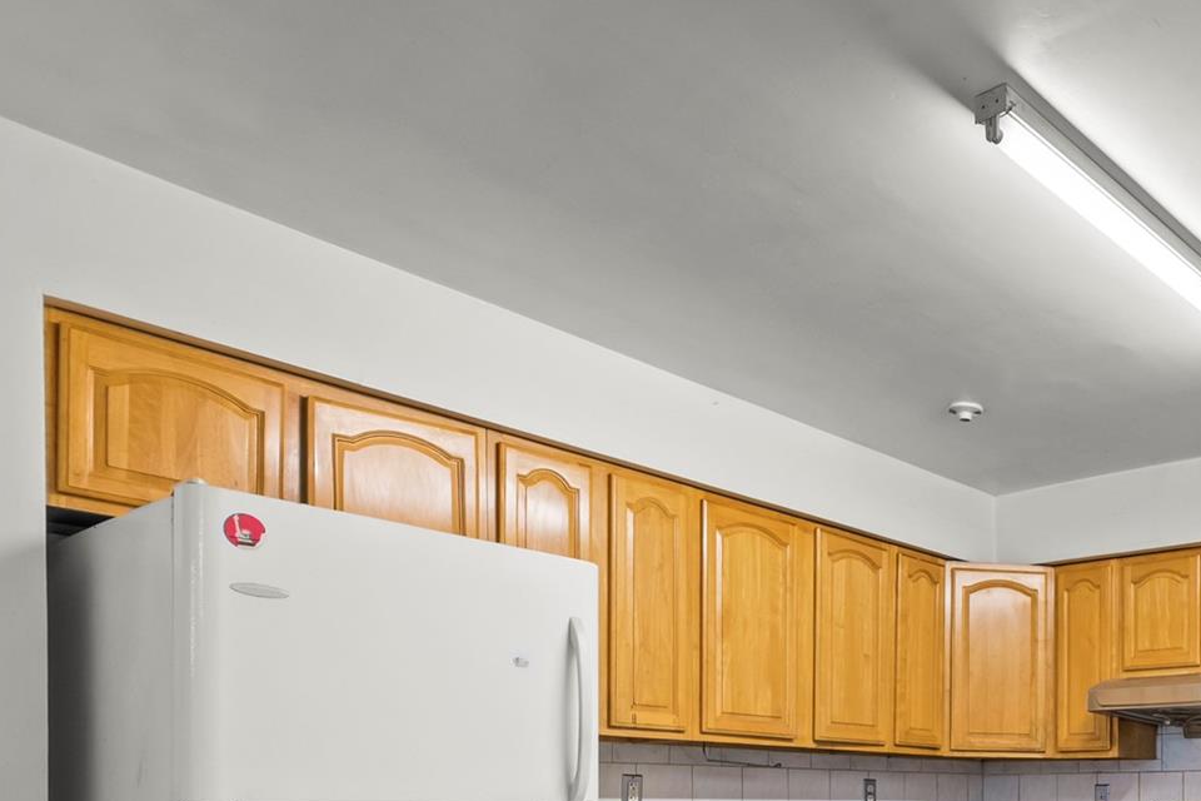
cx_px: 1090
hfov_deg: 50.4
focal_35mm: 33
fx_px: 1103
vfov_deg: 35.8
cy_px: 812
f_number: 8
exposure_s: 1/5
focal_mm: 15.5
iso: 800
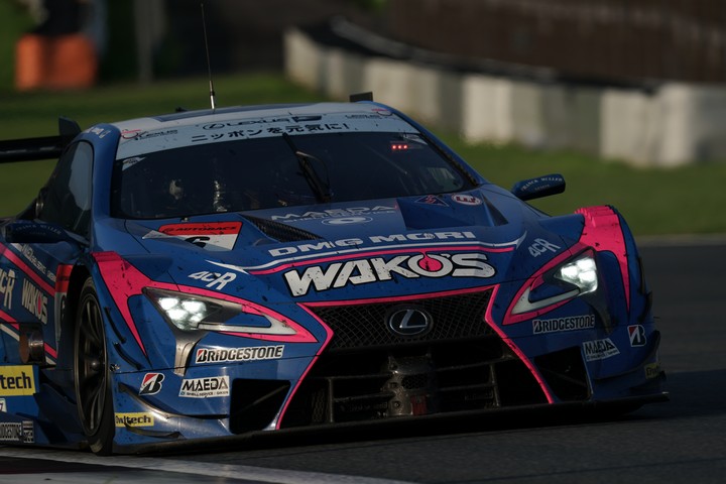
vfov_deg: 2.3
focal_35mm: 600
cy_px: 242
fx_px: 12099
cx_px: 363
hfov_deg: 3.4
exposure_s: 1/800
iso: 200
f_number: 8
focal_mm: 600
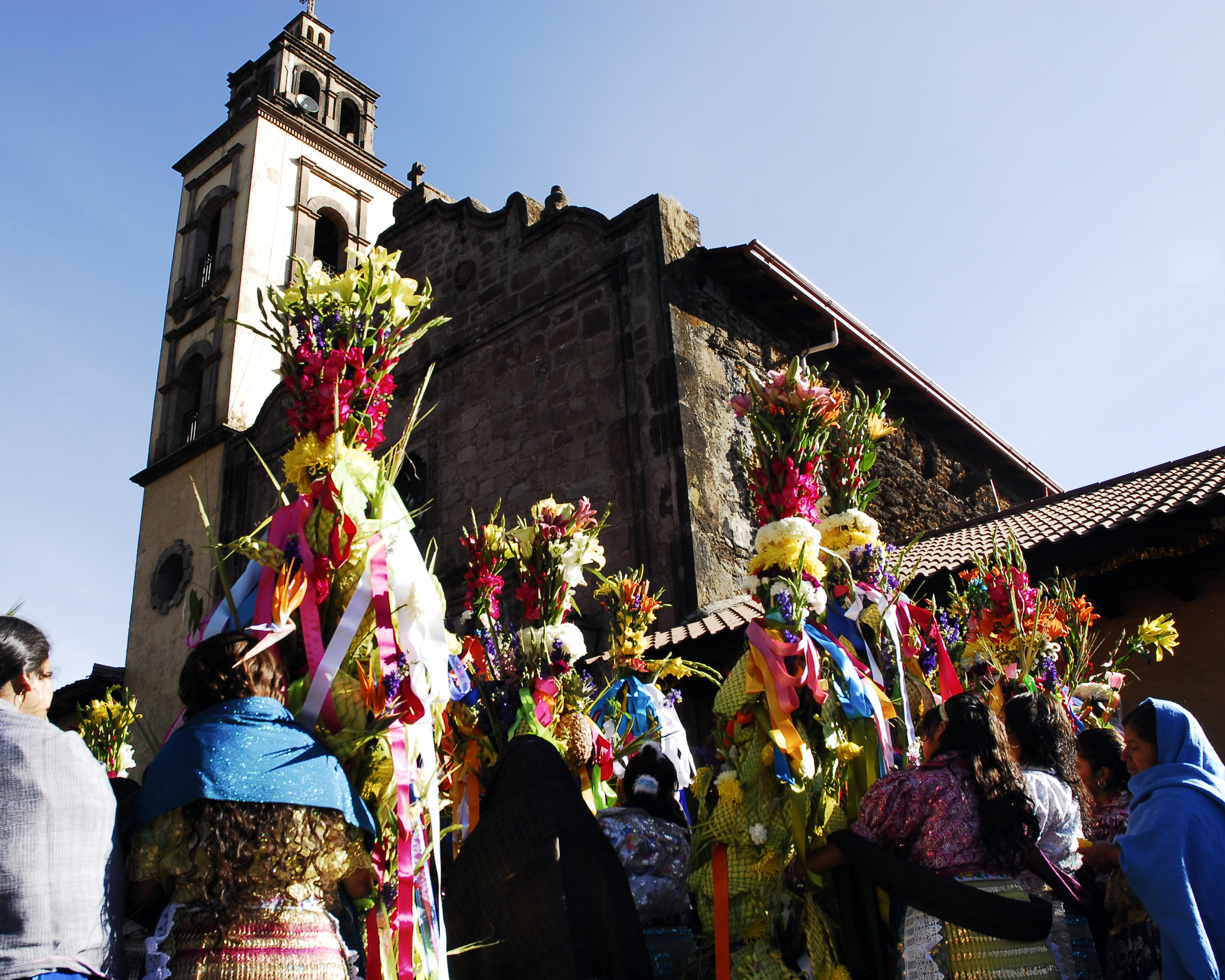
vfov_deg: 47.1
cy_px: 500
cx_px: 562
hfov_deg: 57.1
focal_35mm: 31
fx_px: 1124
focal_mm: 18
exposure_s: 1/100
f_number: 8
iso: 100
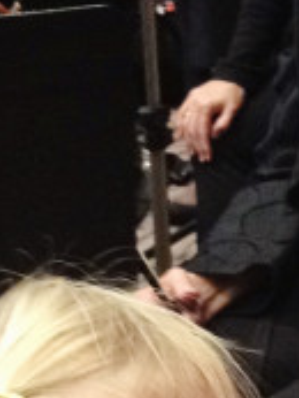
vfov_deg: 9.3
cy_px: 582
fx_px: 2381
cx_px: 108
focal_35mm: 207
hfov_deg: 7.2
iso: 250
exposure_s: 1/20
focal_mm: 4.28
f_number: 2.4
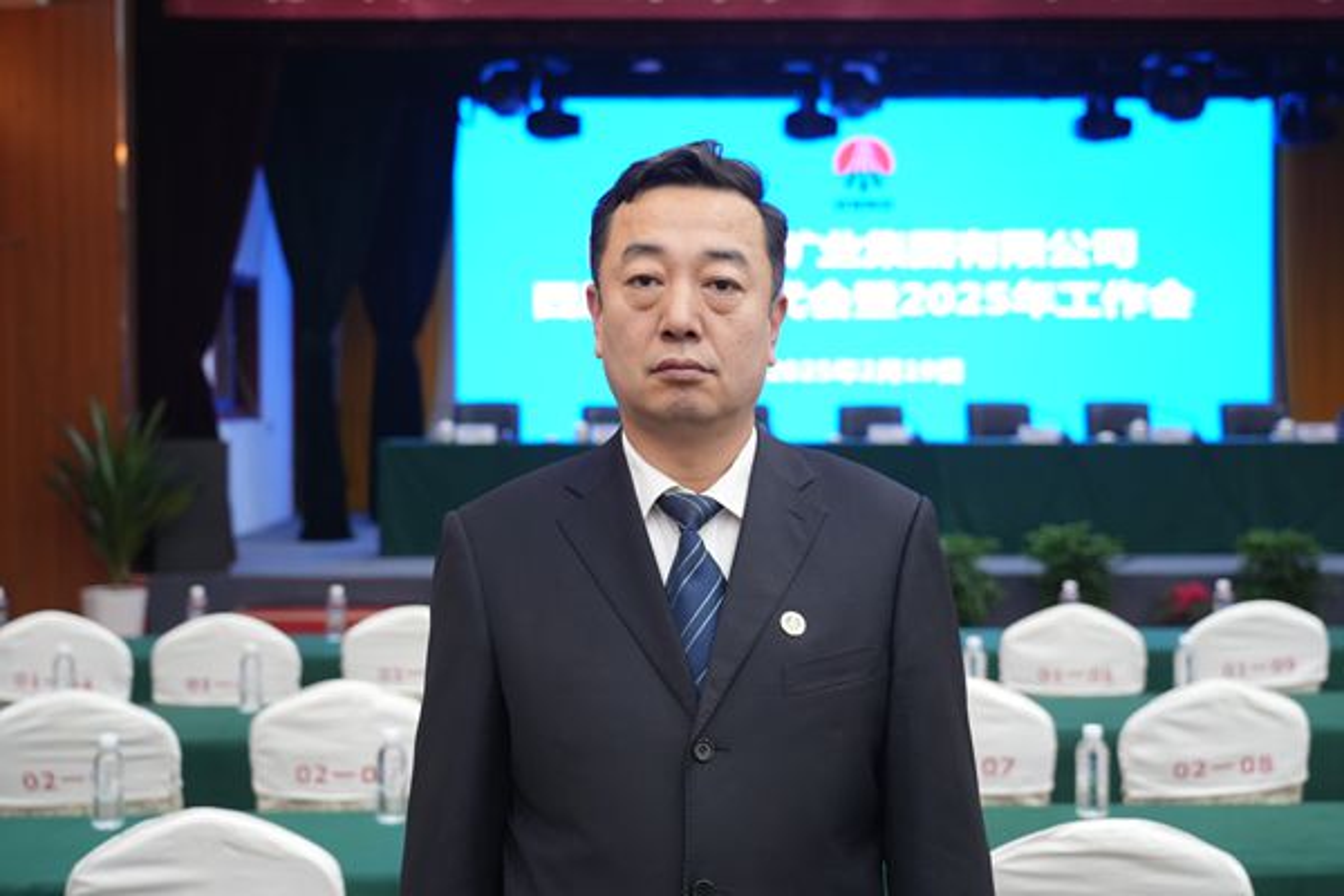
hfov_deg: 42.7
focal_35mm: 46
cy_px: 448
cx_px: 672
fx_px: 1717
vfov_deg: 29.2
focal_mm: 46
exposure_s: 1/125
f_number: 4
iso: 3200
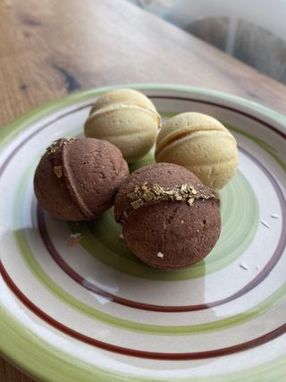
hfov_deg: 54.9
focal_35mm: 25
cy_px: 191
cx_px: 143
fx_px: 276
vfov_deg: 69.4
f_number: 1.8
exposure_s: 1/169
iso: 32
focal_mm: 4.25
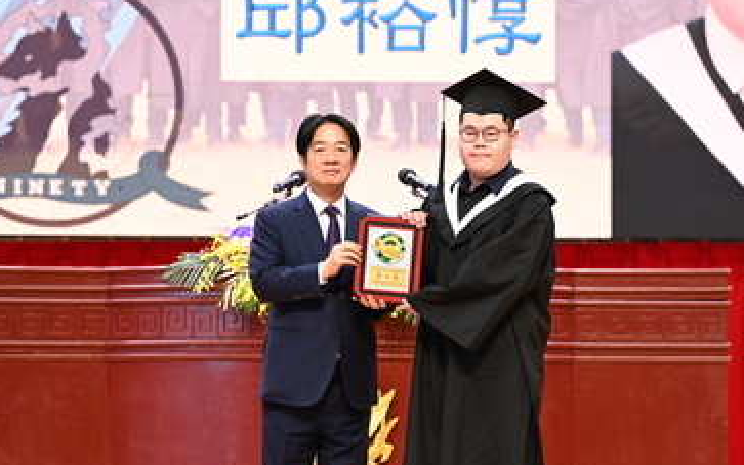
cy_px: 171
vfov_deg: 5.8
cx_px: 379
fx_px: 4583
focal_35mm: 226
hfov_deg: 9.3
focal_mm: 115
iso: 500
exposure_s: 1/125
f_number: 2.8
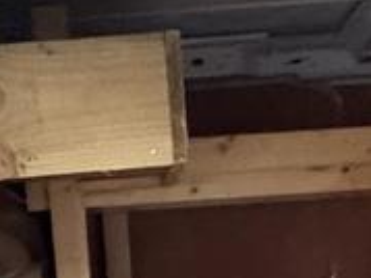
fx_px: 750
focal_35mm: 70
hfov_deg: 27.8
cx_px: 197
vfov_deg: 17.6
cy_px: 475
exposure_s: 1/30
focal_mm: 2.22
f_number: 2.2
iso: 1250
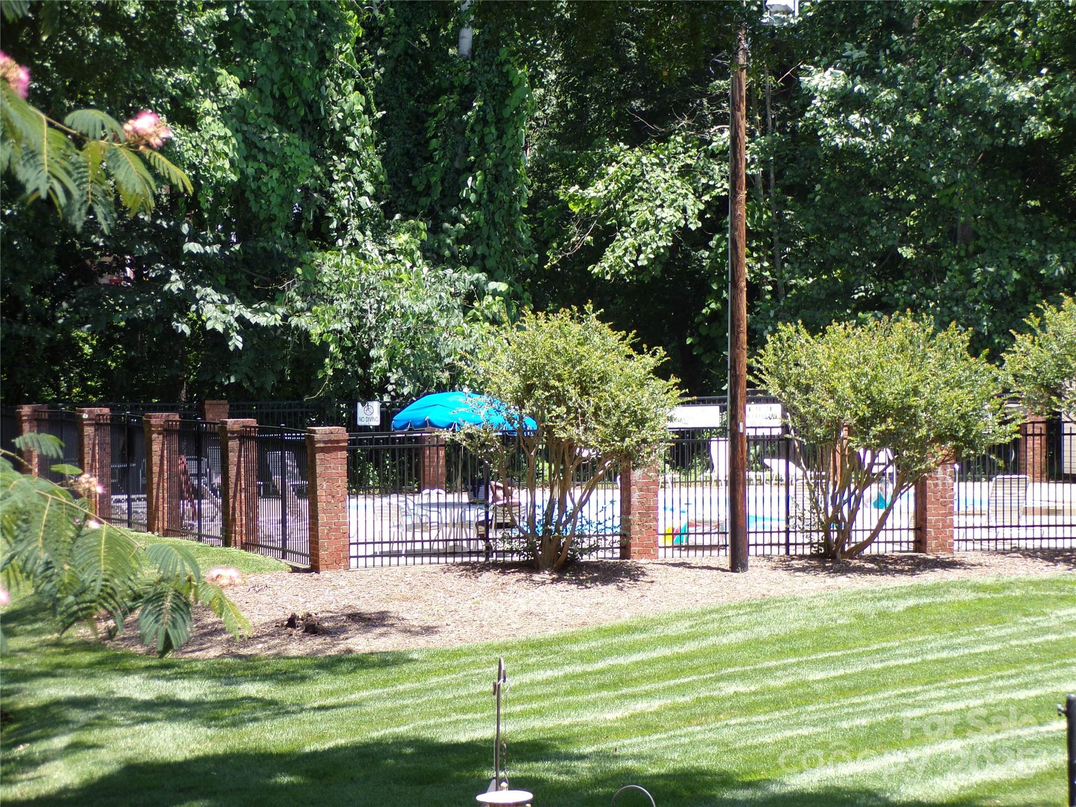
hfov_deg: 17.3
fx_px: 3544
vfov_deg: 13.0
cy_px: 404
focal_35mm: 114
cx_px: 538
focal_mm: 20.4
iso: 80
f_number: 4.3
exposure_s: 1/210
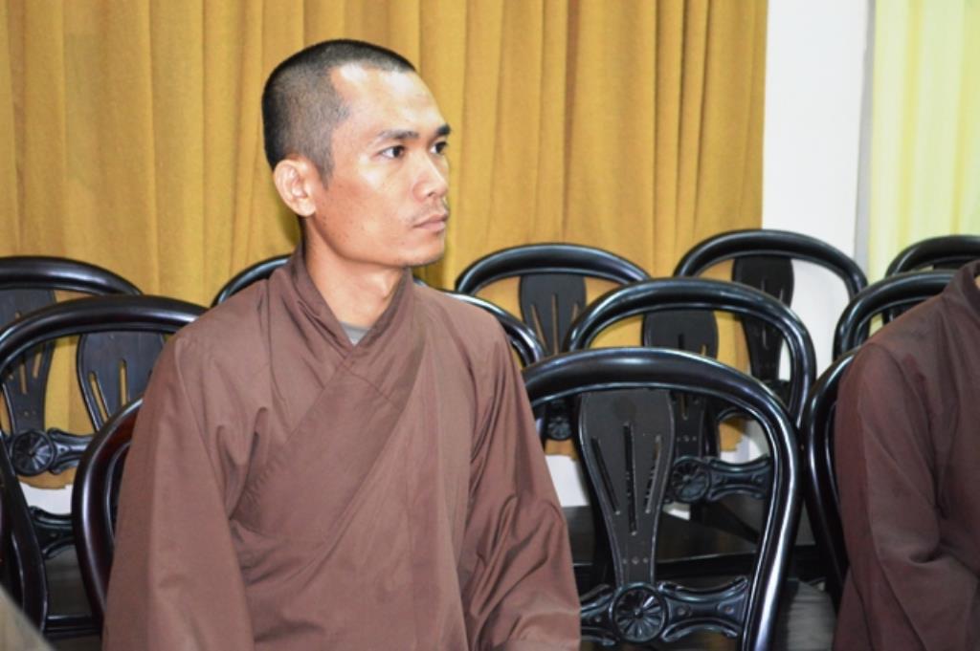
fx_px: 2040
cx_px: 490
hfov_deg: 27.0
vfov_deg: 18.2
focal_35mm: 75
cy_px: 326
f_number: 5.6
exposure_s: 1/60
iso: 3200
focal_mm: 50
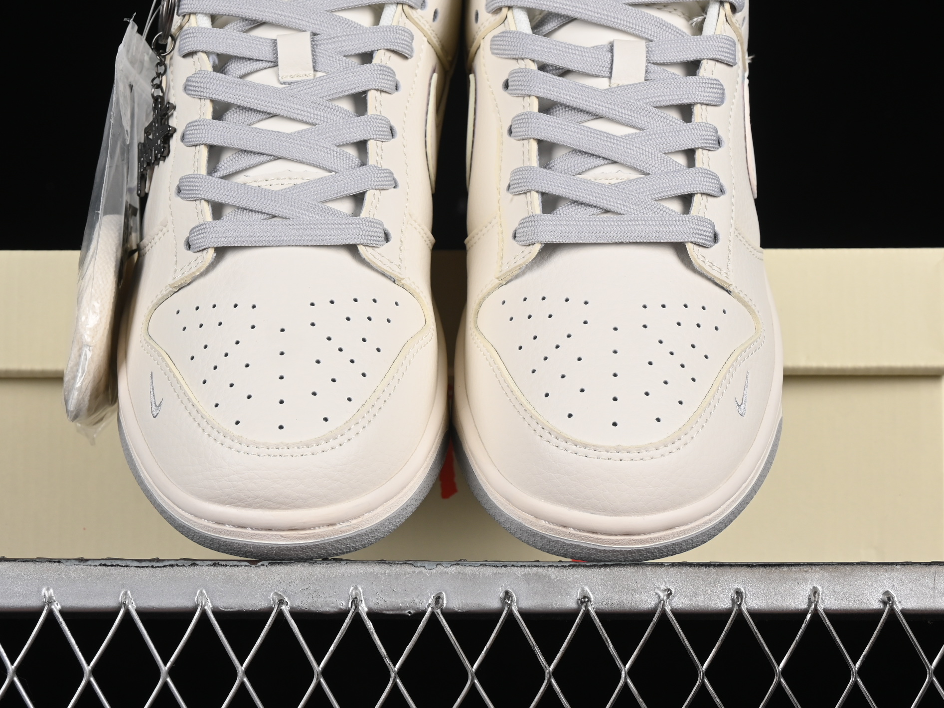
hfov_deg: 18.5
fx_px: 2890
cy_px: 272
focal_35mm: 106
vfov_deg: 13.9
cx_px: 447
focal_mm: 50
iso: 160
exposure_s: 1/100
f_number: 8
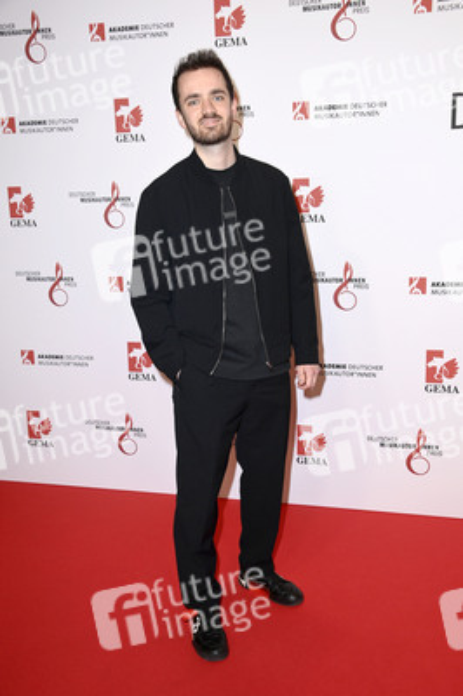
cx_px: 232
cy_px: 348
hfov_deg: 33.3
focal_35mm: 40
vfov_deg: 48.5
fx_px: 773
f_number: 5.6
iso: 800
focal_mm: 40
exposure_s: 1/250
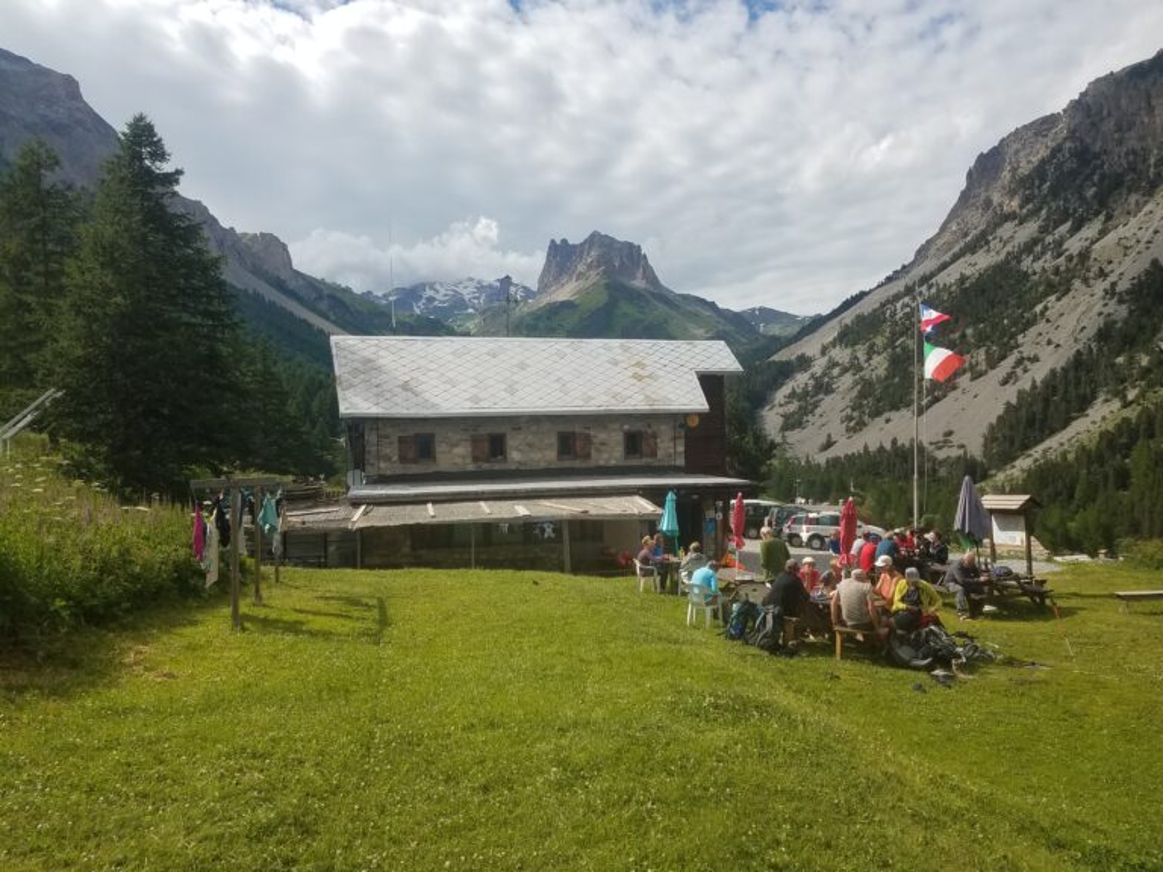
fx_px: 874
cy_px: 436
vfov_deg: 53.1
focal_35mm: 26
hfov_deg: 67.3
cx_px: 582
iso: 40
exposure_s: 1/2544
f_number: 1.7
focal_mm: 4.2
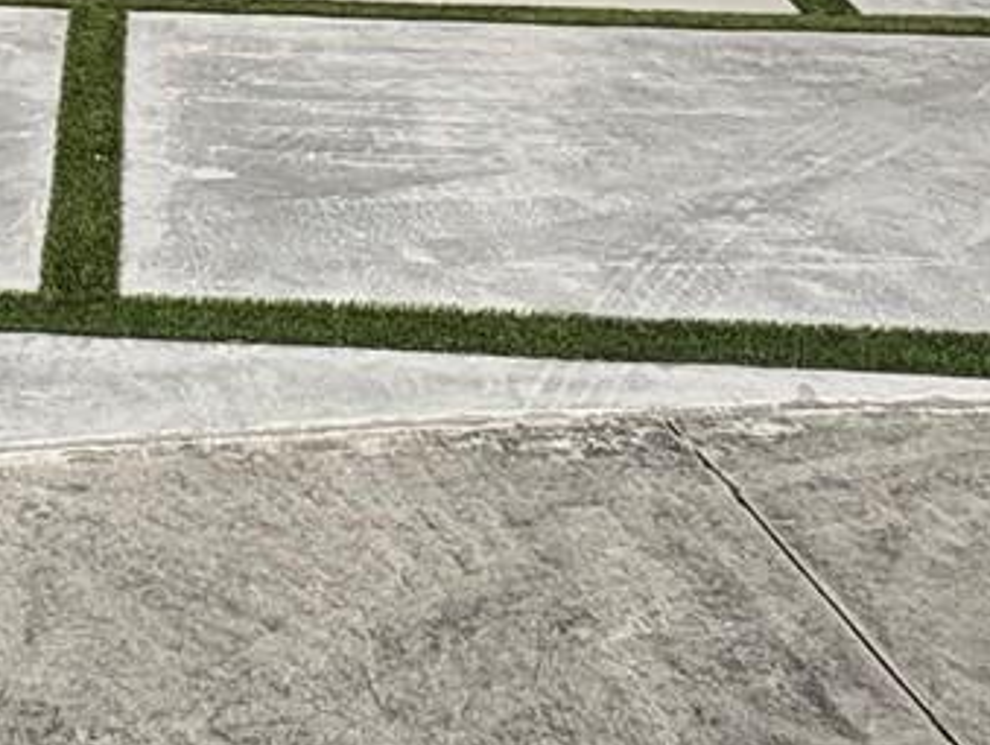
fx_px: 1890
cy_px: -482
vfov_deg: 18.7
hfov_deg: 27.5
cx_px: -26
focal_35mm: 66
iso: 50
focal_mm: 2.22
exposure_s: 1/5263
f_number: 2.2
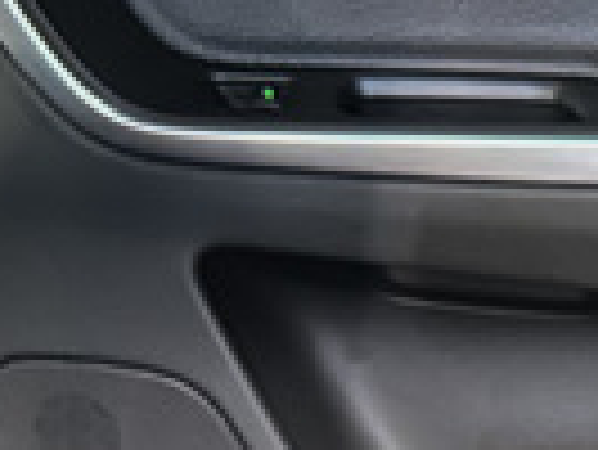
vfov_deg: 11.3
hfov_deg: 15.0
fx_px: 2023
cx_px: 1007
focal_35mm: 117
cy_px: 940
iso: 1600
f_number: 1.78
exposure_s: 1/9
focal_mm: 6.86
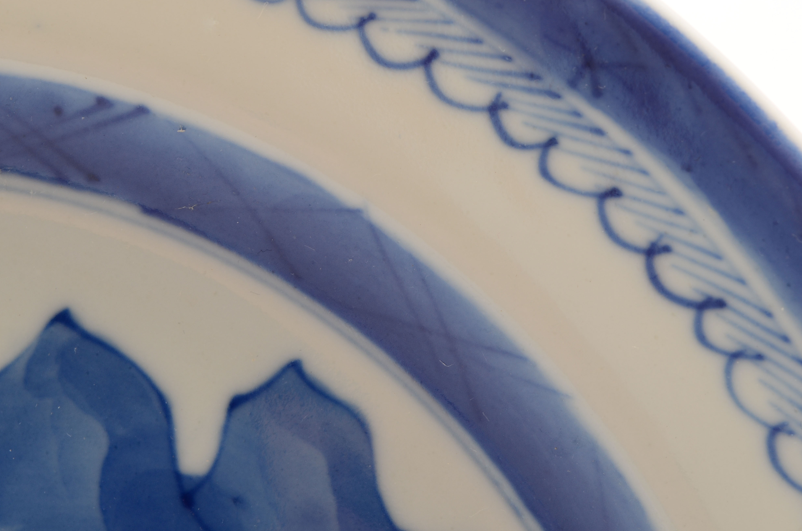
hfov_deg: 19.9
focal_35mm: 103
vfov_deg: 13.3
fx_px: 2281
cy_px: 215
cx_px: 436
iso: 100
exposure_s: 1/160
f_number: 18
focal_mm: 55
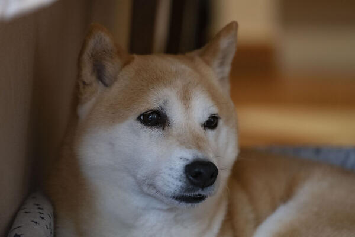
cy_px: 118
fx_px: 2071
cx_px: 178
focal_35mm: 210
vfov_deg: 6.5
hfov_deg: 9.8
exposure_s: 1/80
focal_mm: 140
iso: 2500
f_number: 2.8
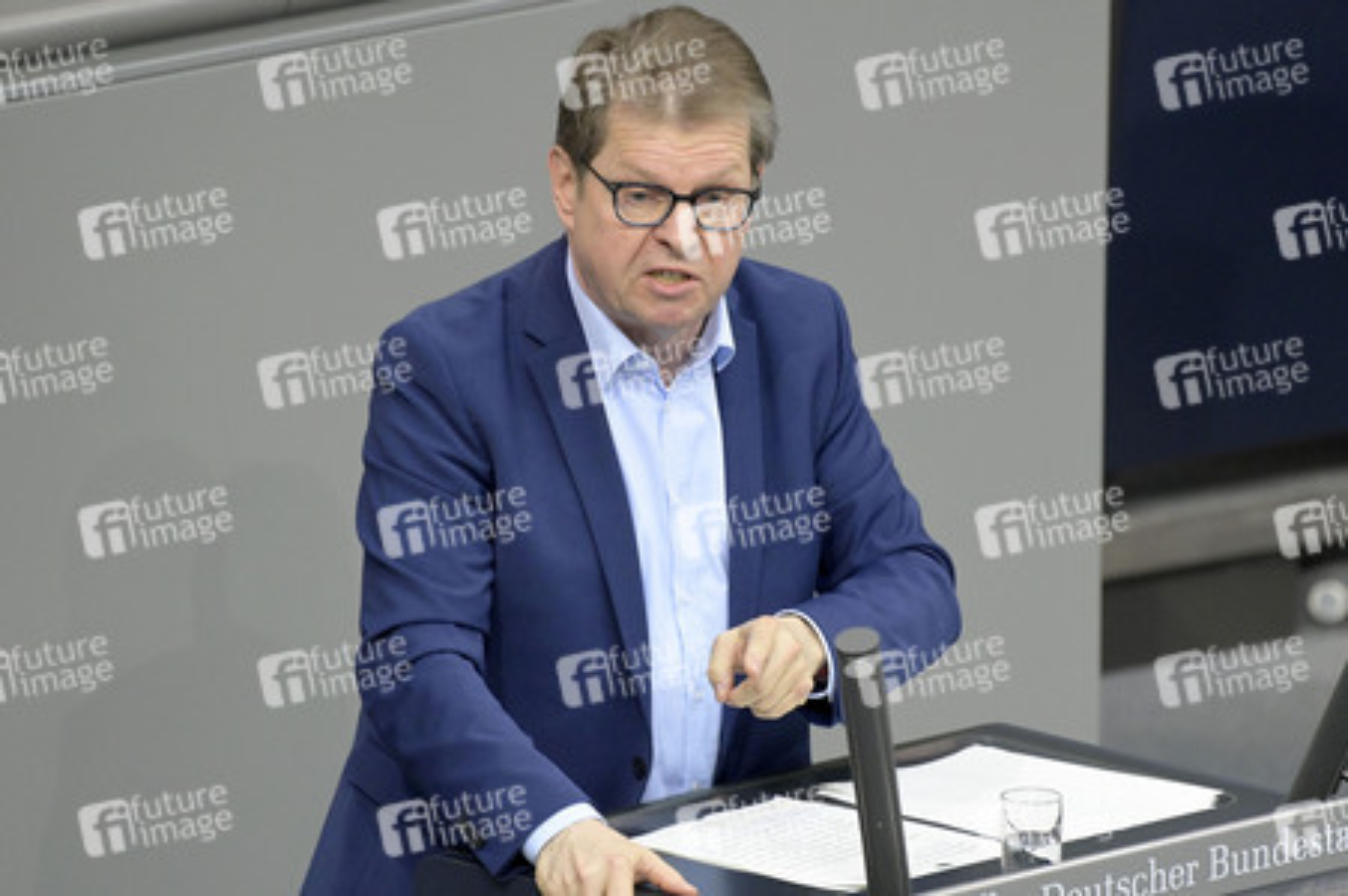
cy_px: 448
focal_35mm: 420
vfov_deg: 3.3
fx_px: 15715
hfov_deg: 4.9
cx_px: 674
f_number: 5.6
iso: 8000
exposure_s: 1/400
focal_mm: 420
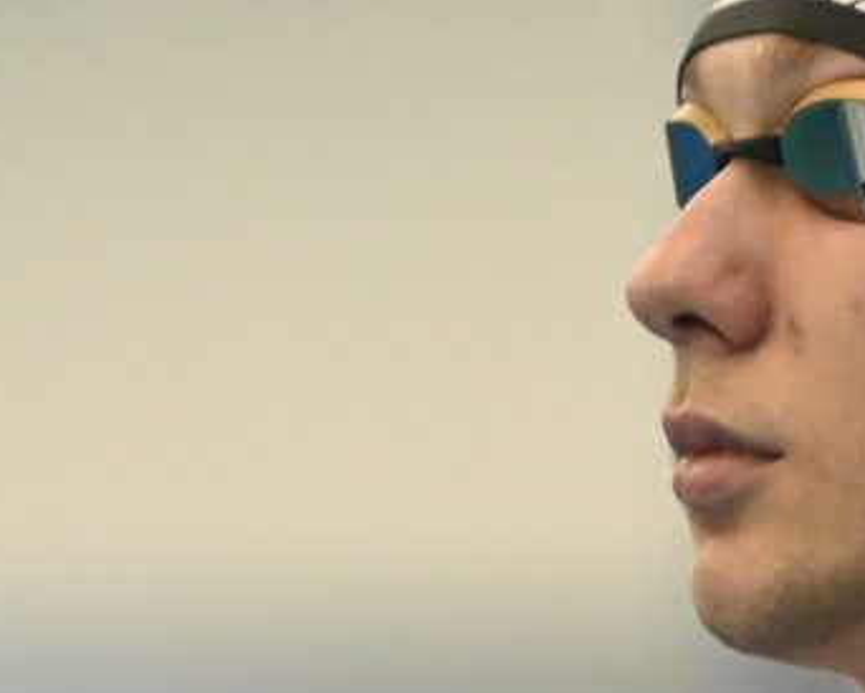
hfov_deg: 2.6
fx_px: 18981
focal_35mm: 741
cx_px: 317
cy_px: 751
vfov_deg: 2.1
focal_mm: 200
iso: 10000
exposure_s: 1/1250
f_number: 2.8
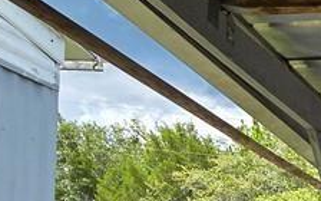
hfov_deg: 22.3
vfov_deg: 17.8
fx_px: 551
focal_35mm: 63
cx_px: 553
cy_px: 326
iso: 50
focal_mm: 2.2
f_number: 2.2
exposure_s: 1/588
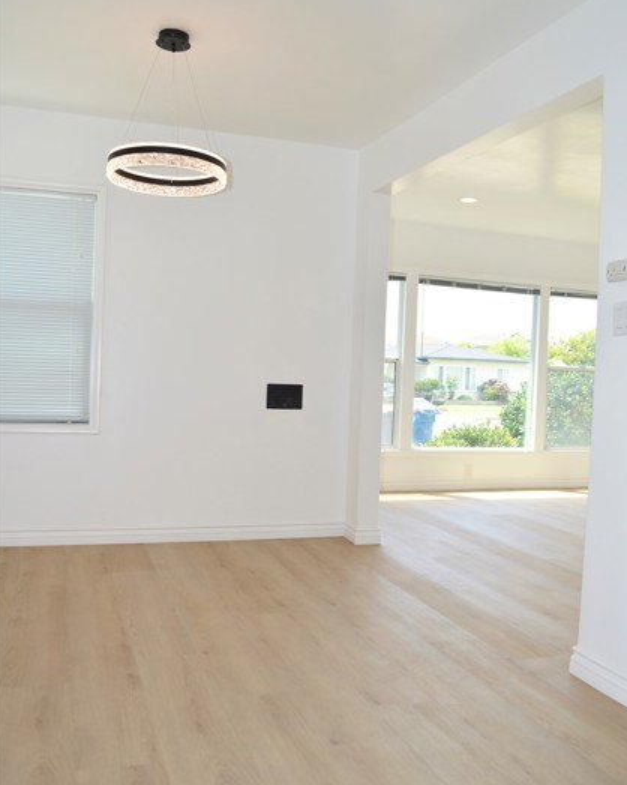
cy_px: 401
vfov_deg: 57.2
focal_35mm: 31
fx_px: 719
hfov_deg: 47.1
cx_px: 314
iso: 100
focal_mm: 18
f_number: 4
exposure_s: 1/160
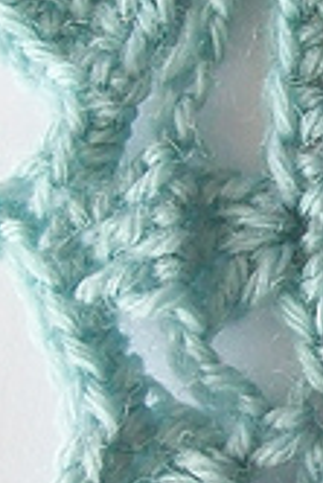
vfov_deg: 14.2
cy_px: 297
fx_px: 1934
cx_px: 570
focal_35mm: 144
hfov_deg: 9.1
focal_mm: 6
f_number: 2.7
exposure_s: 1/40
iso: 160
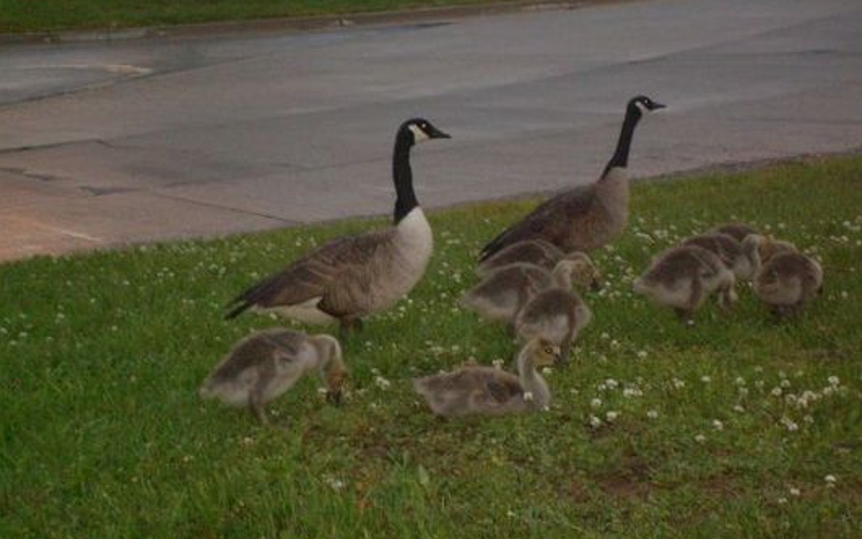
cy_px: 234
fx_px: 2654
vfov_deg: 11.6
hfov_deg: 18.4
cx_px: 430
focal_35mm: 113
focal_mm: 17.4
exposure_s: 1/90
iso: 400
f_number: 4.9
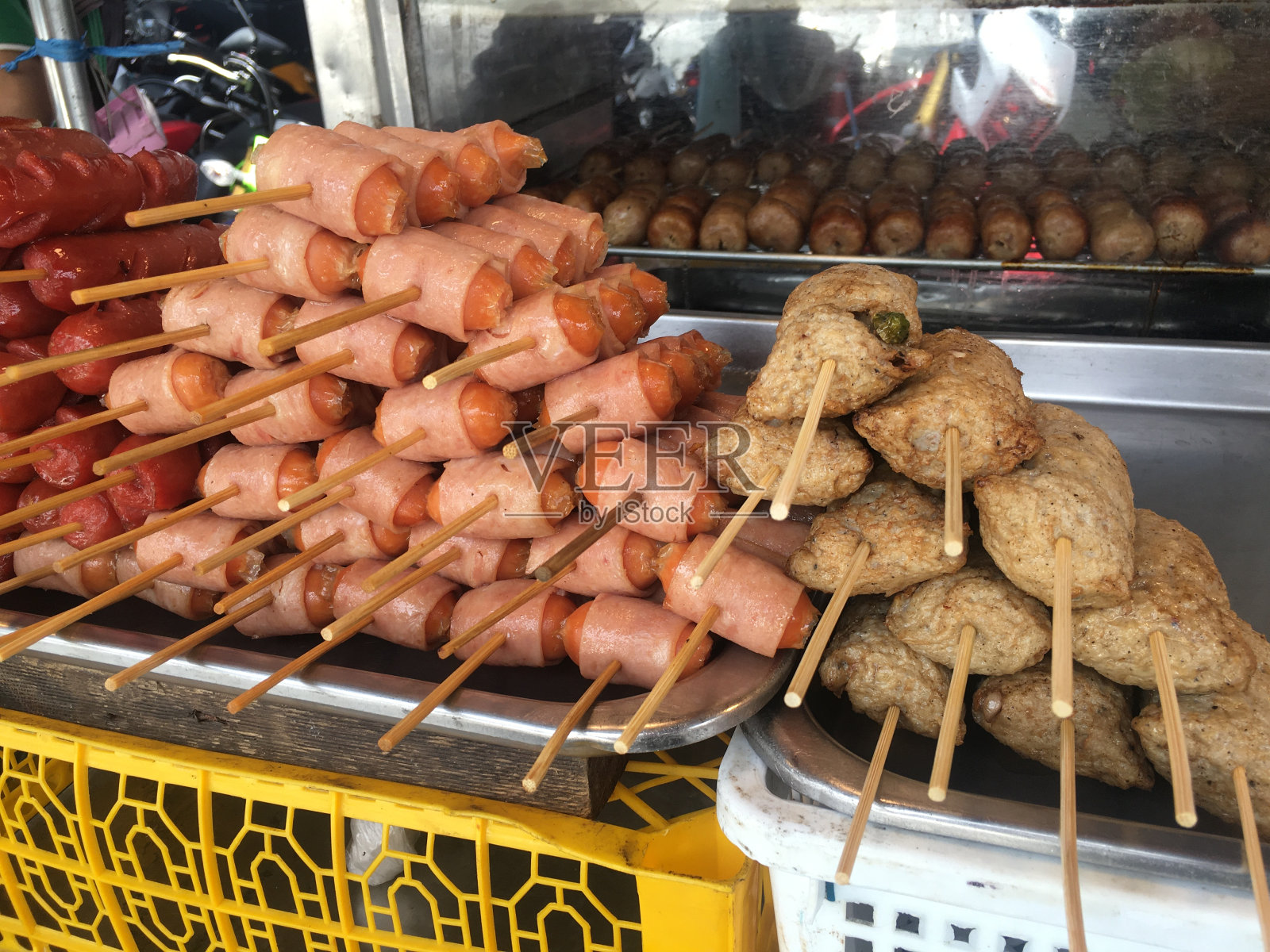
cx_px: 635
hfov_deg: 61.7
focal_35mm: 29
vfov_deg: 48.2
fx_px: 1064
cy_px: 476
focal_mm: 4.15
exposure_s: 1/116
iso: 25
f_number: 2.2
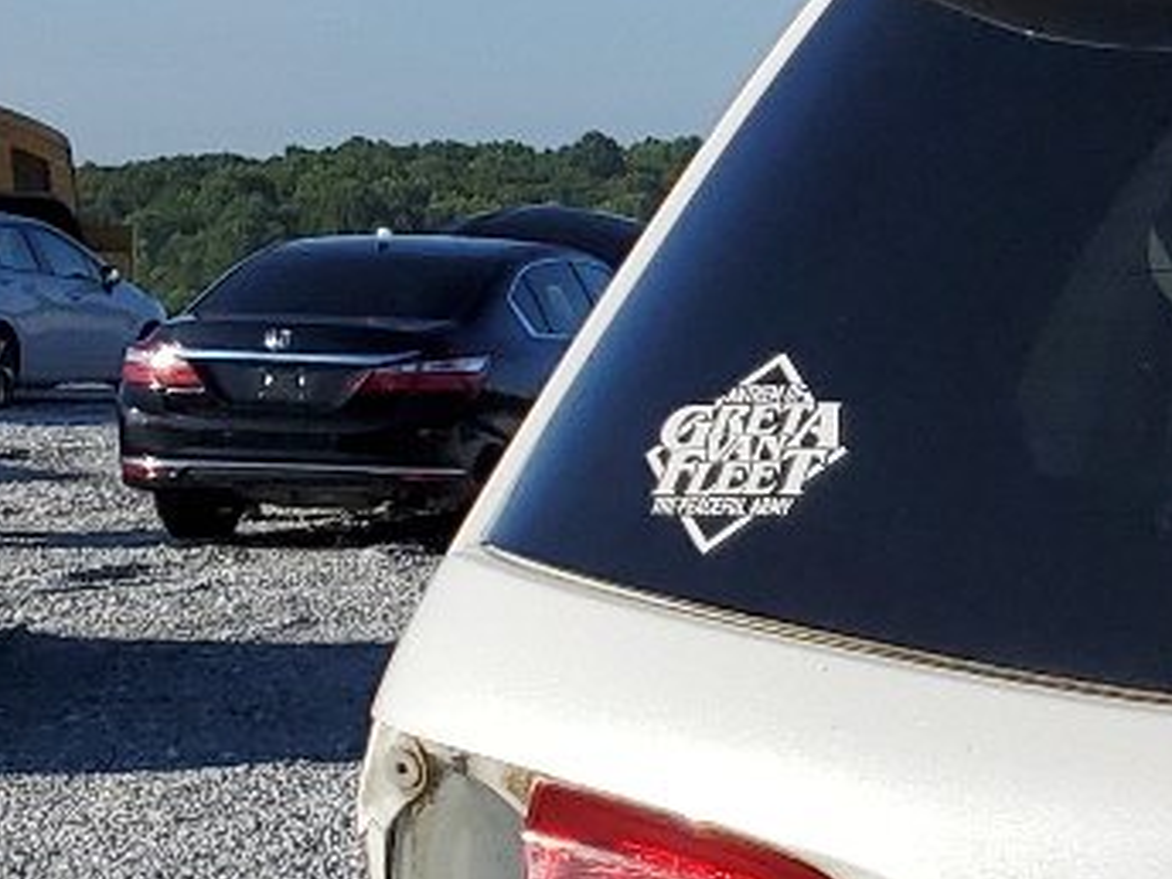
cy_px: 1162
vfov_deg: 11.9
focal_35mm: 121
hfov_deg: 14.3
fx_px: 4097
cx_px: 2140
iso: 50
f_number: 1.5
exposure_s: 1/5000
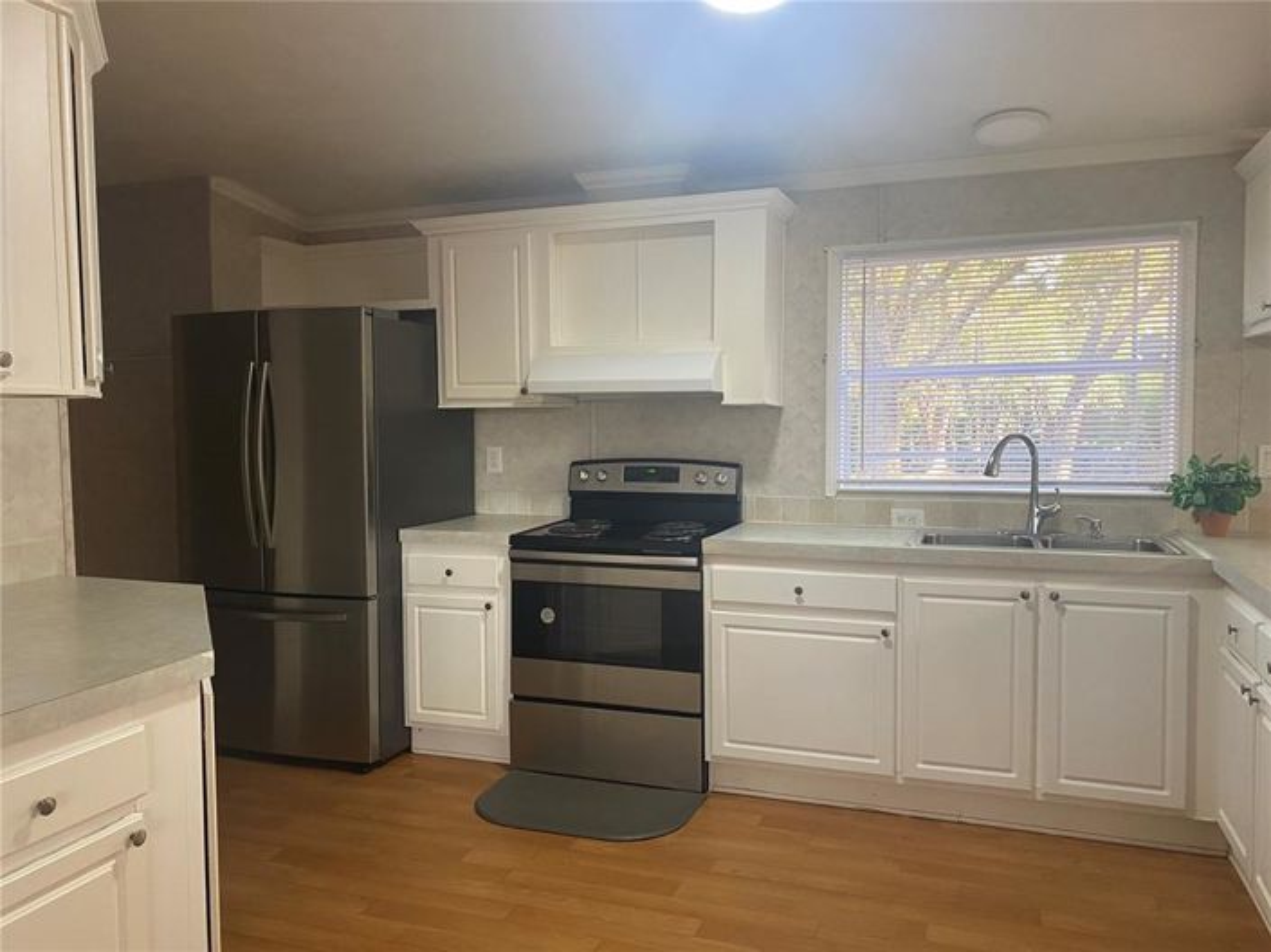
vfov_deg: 53.0
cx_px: 636
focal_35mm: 26
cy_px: 476
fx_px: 954
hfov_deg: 67.3
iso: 160
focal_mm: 4.25
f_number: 1.8
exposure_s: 1/60
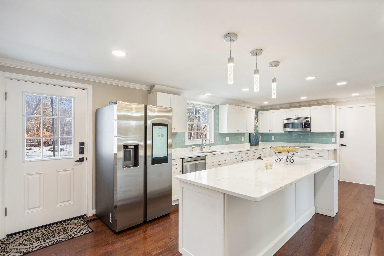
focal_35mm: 17
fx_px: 181
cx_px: 201
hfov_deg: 93.2
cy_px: 135
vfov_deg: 70.4
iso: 500
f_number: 8
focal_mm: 16
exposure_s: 1/15
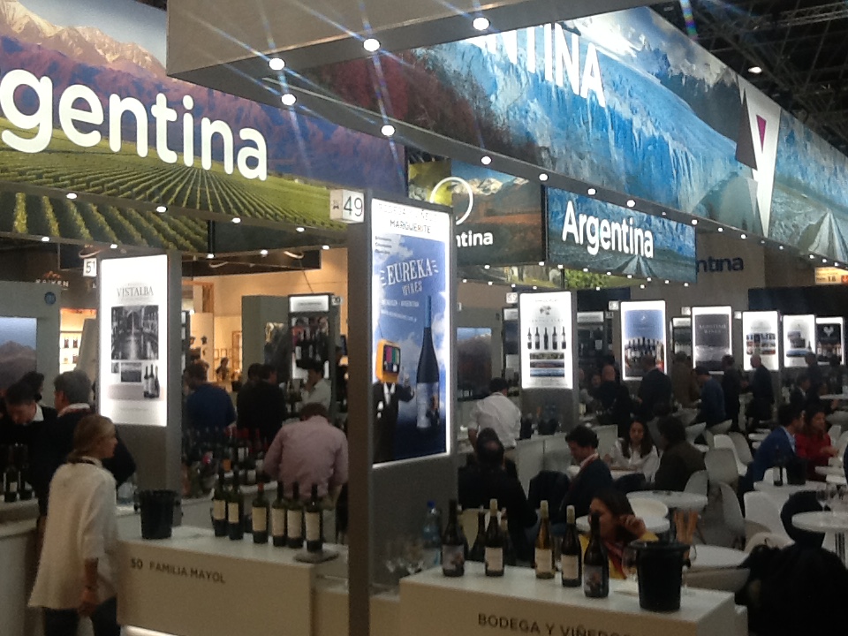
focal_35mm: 44
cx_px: 424
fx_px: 1078
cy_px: 318
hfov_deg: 42.9
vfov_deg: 32.9
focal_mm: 2.03
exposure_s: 1/40
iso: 40
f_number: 2.4
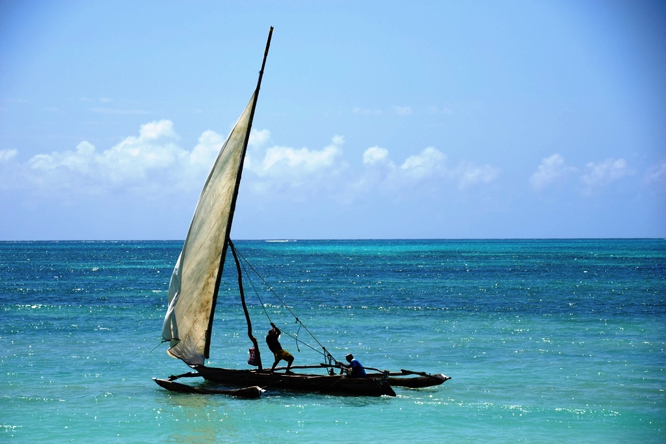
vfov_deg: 10.8
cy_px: 222
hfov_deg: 16.1
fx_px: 2359
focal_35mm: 128
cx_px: 333
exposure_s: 1/2000
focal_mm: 85
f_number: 5.6
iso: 200
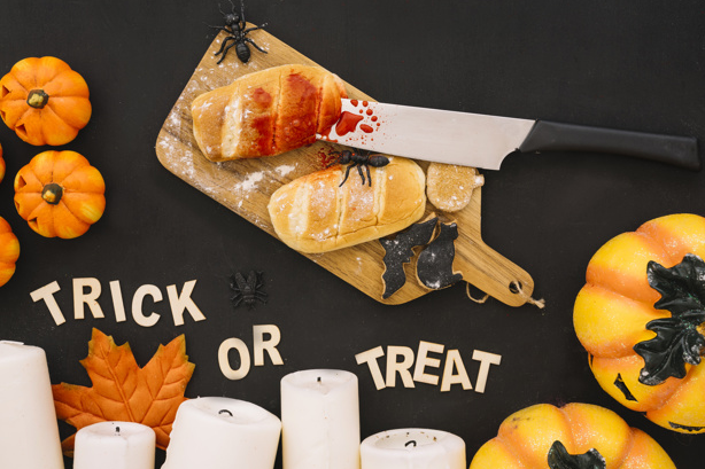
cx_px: 350
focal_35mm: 57
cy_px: 236
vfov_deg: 23.8
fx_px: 1116
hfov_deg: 35.1
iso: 400
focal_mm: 56
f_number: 9
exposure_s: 1/8
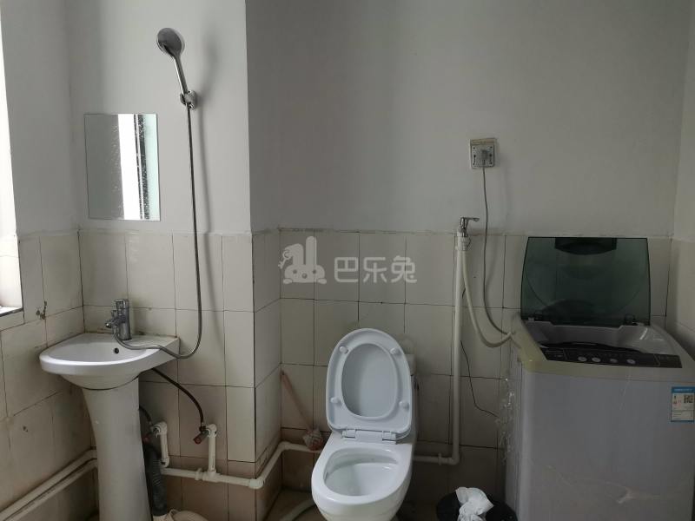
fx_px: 522
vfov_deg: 53.1
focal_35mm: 26
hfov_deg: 67.3
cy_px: 260
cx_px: 348
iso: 125
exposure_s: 1/100
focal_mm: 4.75
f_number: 1.8
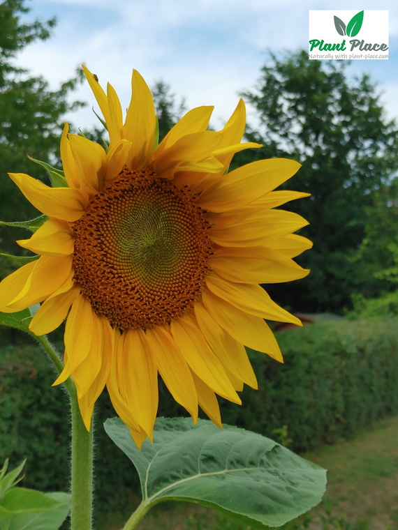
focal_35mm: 52
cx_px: 199
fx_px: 797
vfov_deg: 36.8
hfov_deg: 28.0
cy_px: 265
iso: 50
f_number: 1.8
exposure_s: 1/442
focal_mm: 4.81
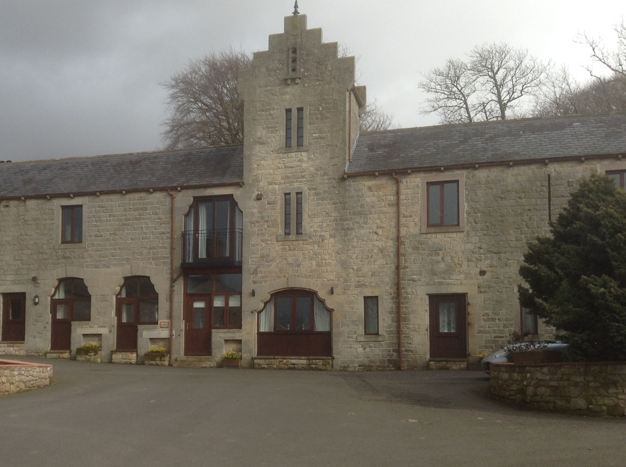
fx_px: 903
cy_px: 310
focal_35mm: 50
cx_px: 180
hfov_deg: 37.6
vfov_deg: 28.8
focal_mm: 3.3
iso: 25
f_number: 2.4
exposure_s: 1/280
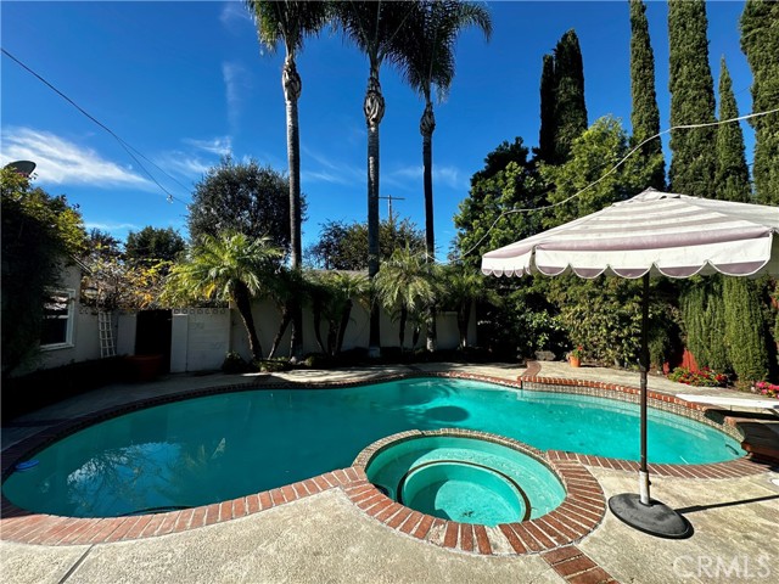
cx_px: 390
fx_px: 315
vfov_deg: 85.7
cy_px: 292
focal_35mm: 14
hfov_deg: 102.1
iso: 40
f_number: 2.2
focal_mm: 2.22
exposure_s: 1/868
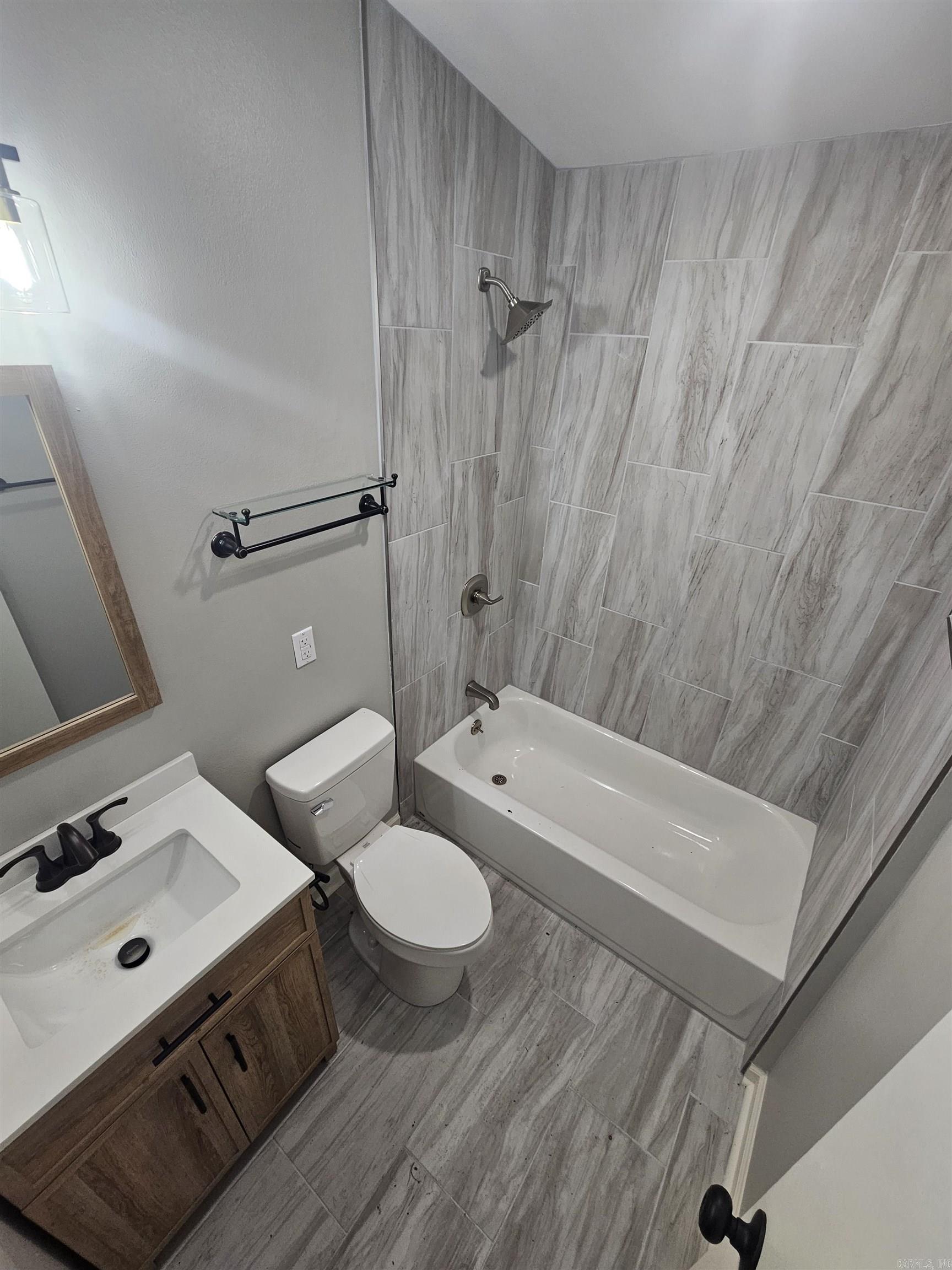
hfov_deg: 89.9
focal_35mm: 13
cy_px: 635
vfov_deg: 106.2
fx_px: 477
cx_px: 476
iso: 100
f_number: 2.2
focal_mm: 2.2
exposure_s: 1/60
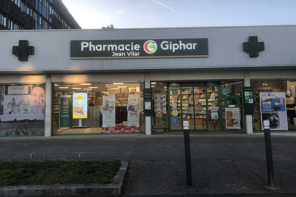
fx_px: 247
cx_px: 151
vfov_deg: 43.6
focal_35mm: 30
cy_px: 90
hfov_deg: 61.9
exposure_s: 1/284
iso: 20
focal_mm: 3.99
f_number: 1.8
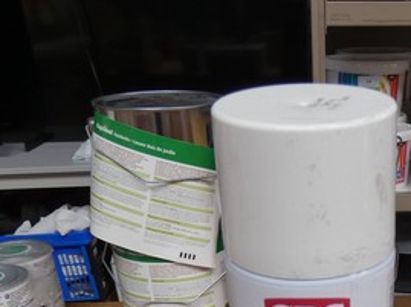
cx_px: 341
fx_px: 640
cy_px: 394
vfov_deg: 23.9
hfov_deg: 34.3
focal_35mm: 54
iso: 80
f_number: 2.8
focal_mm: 3.6
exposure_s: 1/60
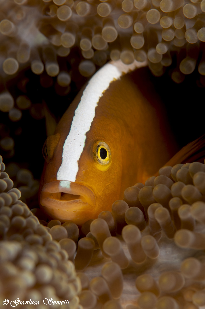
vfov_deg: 13.1
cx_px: 102
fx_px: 1349
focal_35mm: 158
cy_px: 154
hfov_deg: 8.7
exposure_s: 1/200
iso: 100
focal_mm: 105
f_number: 11
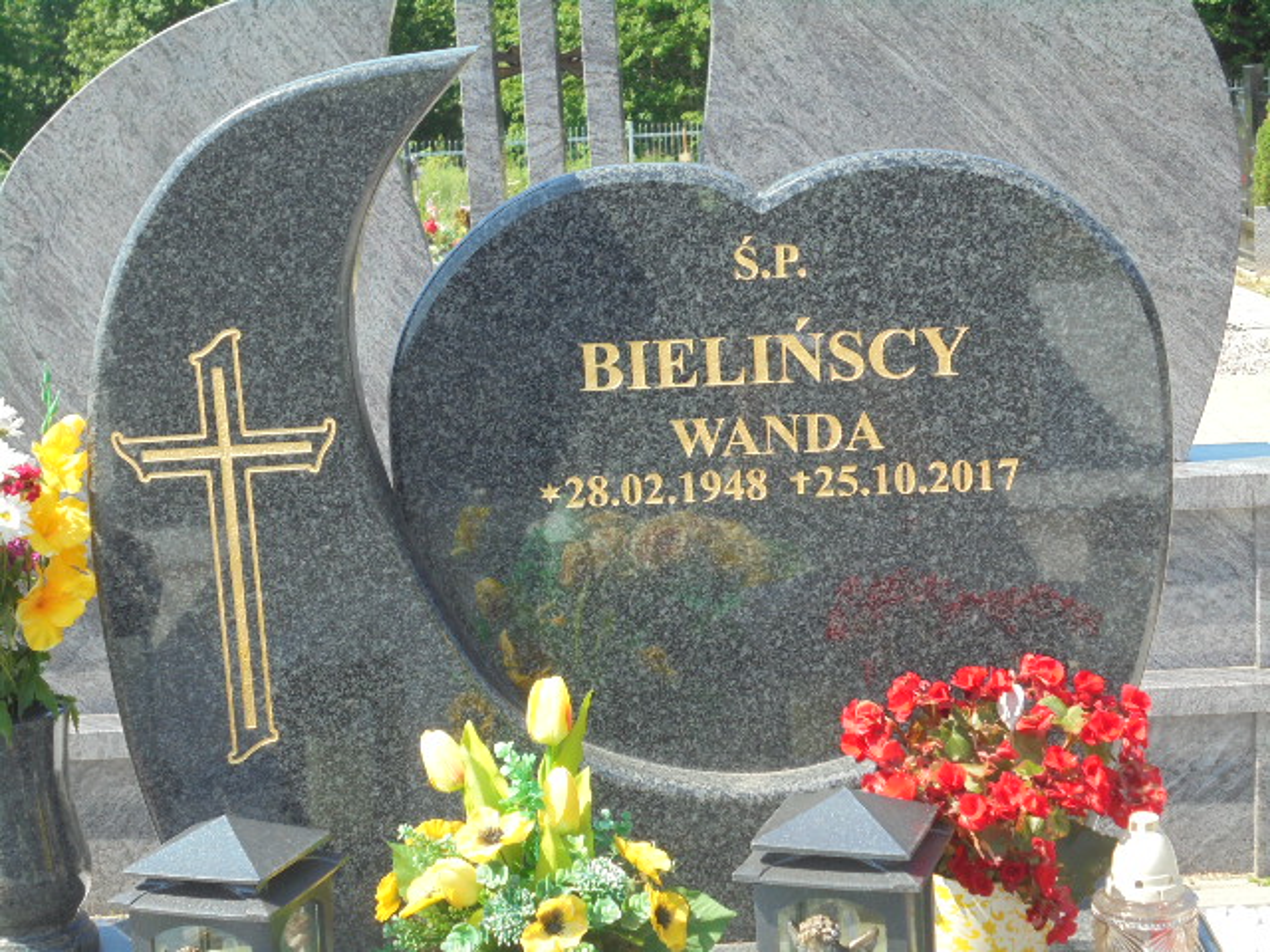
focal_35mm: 73
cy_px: 476
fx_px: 2678
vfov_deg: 20.2
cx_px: 635
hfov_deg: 26.7
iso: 100
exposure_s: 1/160
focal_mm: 13.1
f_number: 6.1
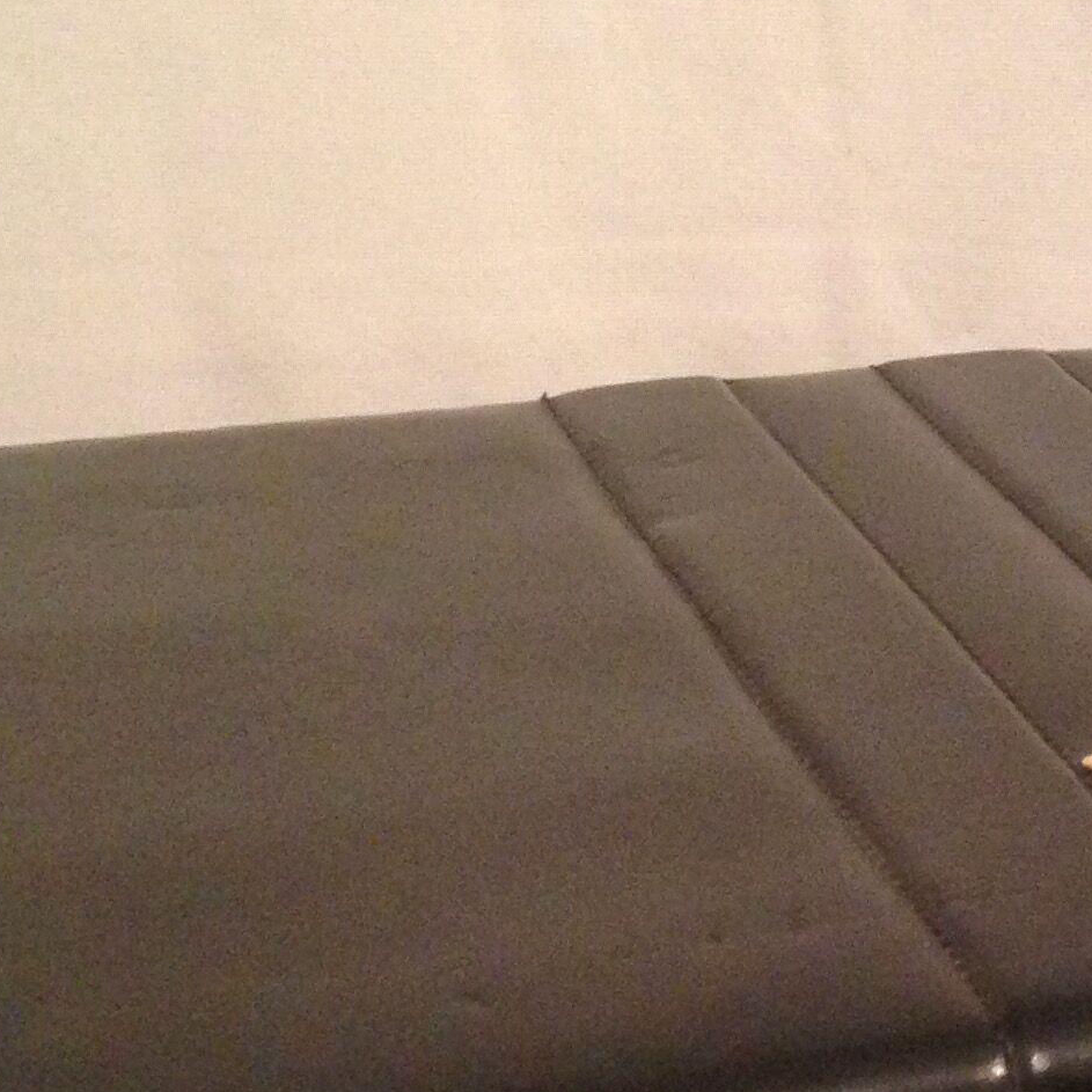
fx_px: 3605
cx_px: 1133
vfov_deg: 17.0
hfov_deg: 16.8
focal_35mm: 101
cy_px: 928
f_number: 2.4
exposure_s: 1/15
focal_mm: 4.12
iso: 400
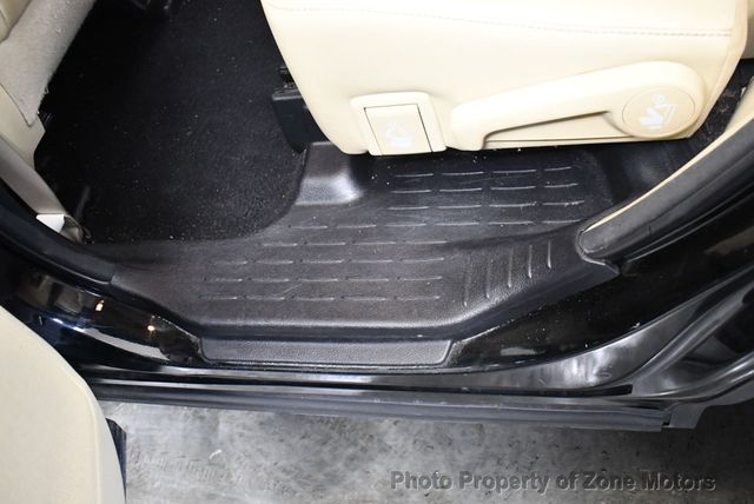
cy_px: 252
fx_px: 755
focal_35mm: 36
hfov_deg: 53.1
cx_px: 377
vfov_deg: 36.9
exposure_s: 1/60
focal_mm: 18
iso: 4500
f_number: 3.5
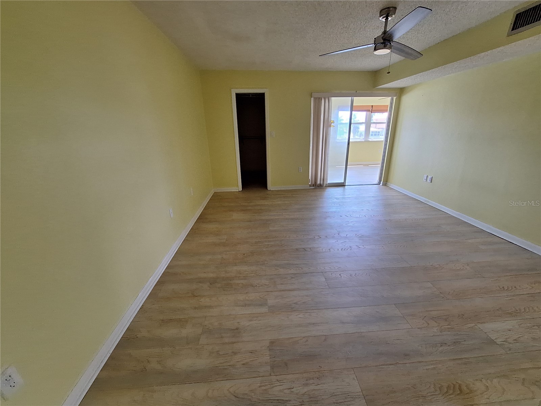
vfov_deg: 89.9
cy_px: 203
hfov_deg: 106.2
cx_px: 270
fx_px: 203
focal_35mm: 13
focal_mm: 1.74
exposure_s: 1/40
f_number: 2.2
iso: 160
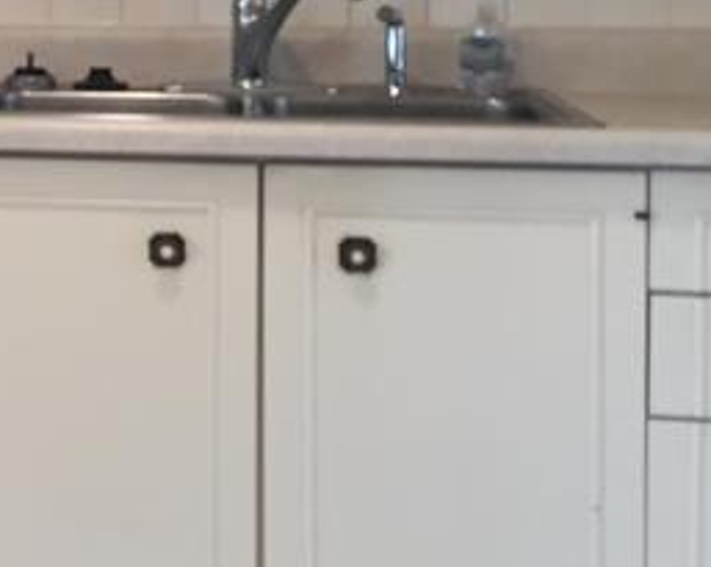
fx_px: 2375
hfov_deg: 15.5
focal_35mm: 113
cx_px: -412
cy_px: 0
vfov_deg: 13.4
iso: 64
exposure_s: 1/30
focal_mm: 4.15
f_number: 2.2
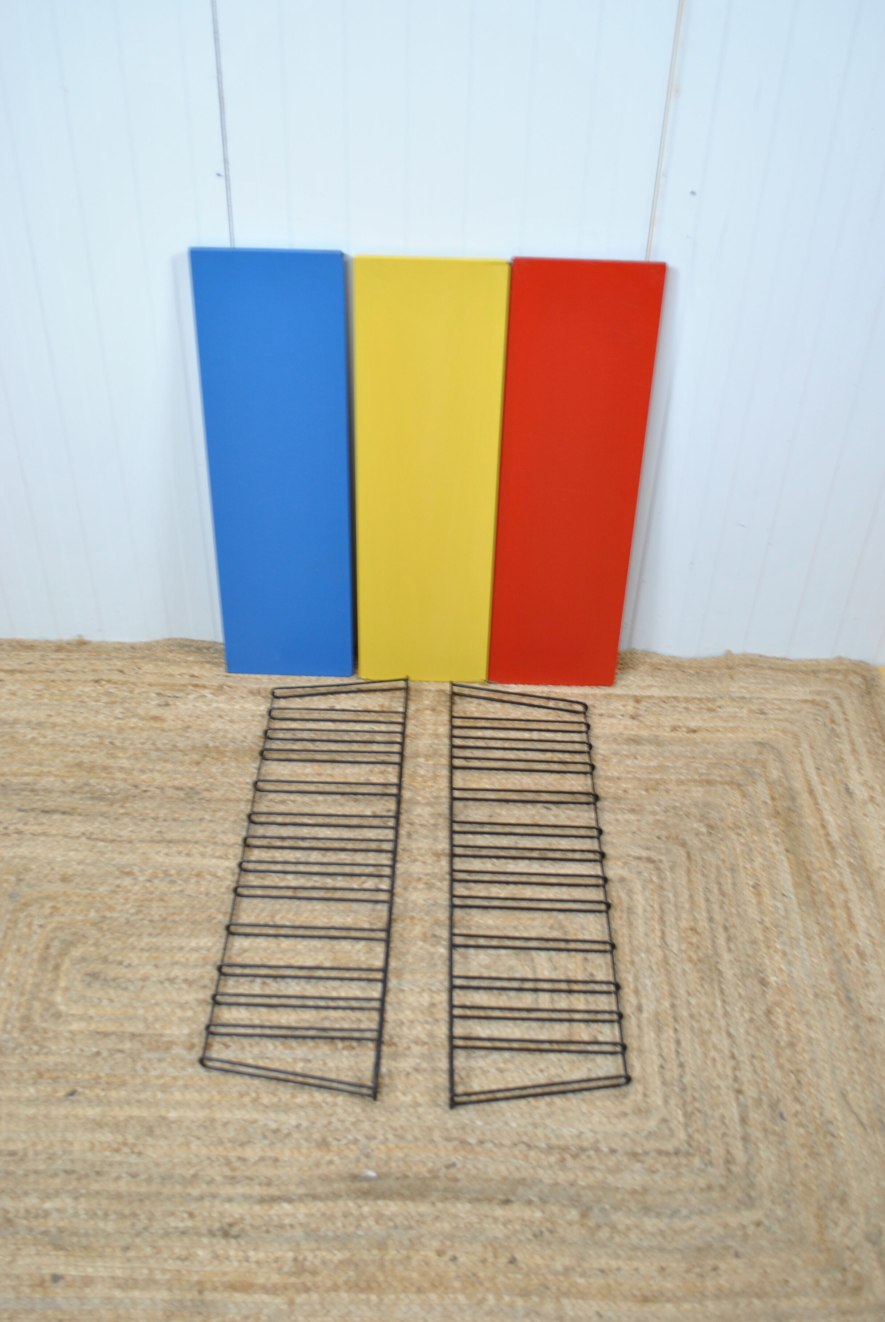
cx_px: 448
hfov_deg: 41.2
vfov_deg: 58.7
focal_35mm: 32
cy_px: 649
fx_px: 1177
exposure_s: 1/10
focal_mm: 20
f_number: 4.5
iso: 200
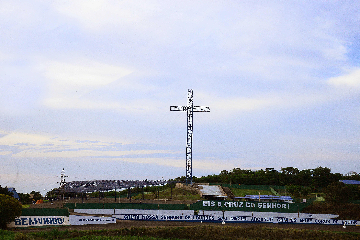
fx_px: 650
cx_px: 180
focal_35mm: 65
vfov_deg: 20.9
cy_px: 120
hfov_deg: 30.9
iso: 1600
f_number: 22
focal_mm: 65
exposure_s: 1/125
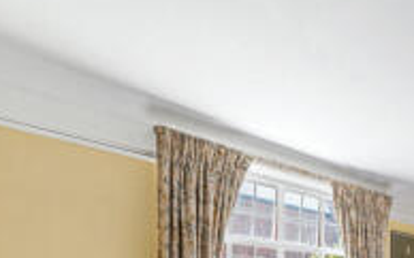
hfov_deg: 49.0
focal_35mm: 30
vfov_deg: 34.1
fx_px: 338
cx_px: 431
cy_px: 306
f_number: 8
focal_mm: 12
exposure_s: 1/15
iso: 320
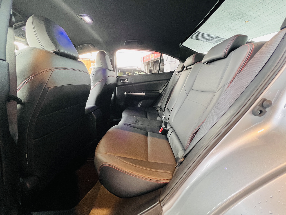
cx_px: 143
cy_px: 108
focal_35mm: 13
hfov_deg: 106.2
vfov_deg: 89.9
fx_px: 107
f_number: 1.8
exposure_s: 1/60
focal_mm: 1.57
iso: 400
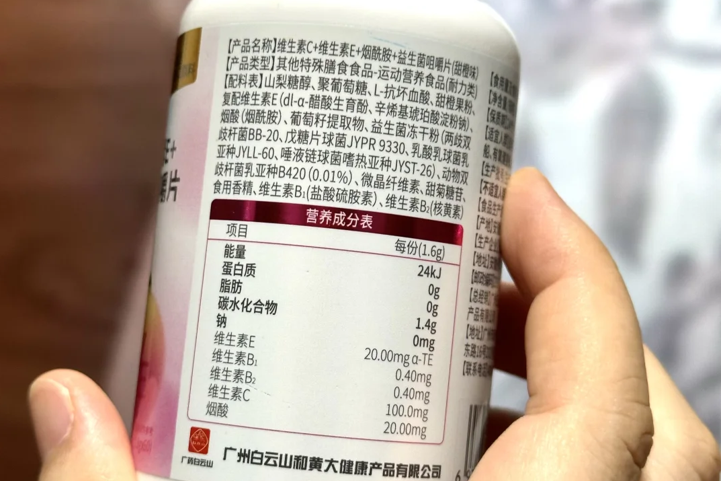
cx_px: 359
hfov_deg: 30.1
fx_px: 1342
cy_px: 221
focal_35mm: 67
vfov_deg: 20.3
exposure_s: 1/60
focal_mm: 6.86
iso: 100
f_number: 1.78
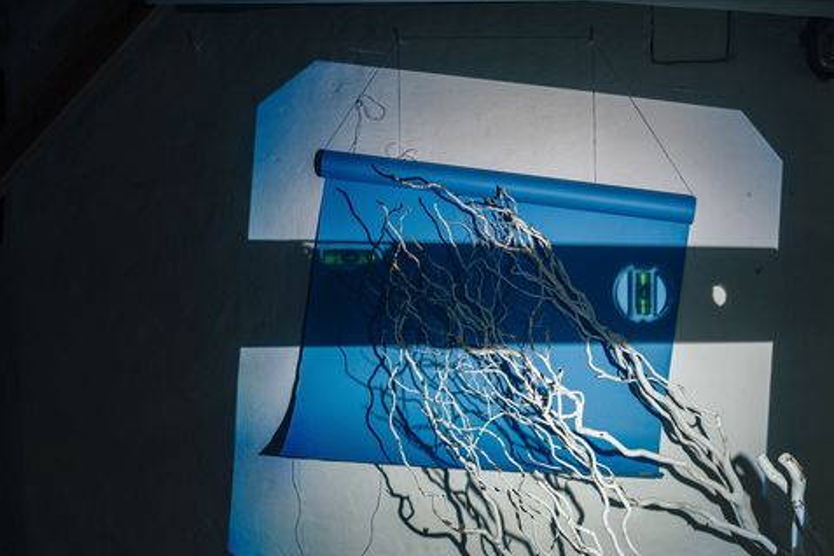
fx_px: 1019
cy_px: 346
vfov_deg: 30.4
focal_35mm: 44
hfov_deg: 44.1
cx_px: 523
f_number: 8
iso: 800
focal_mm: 35
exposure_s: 1/30
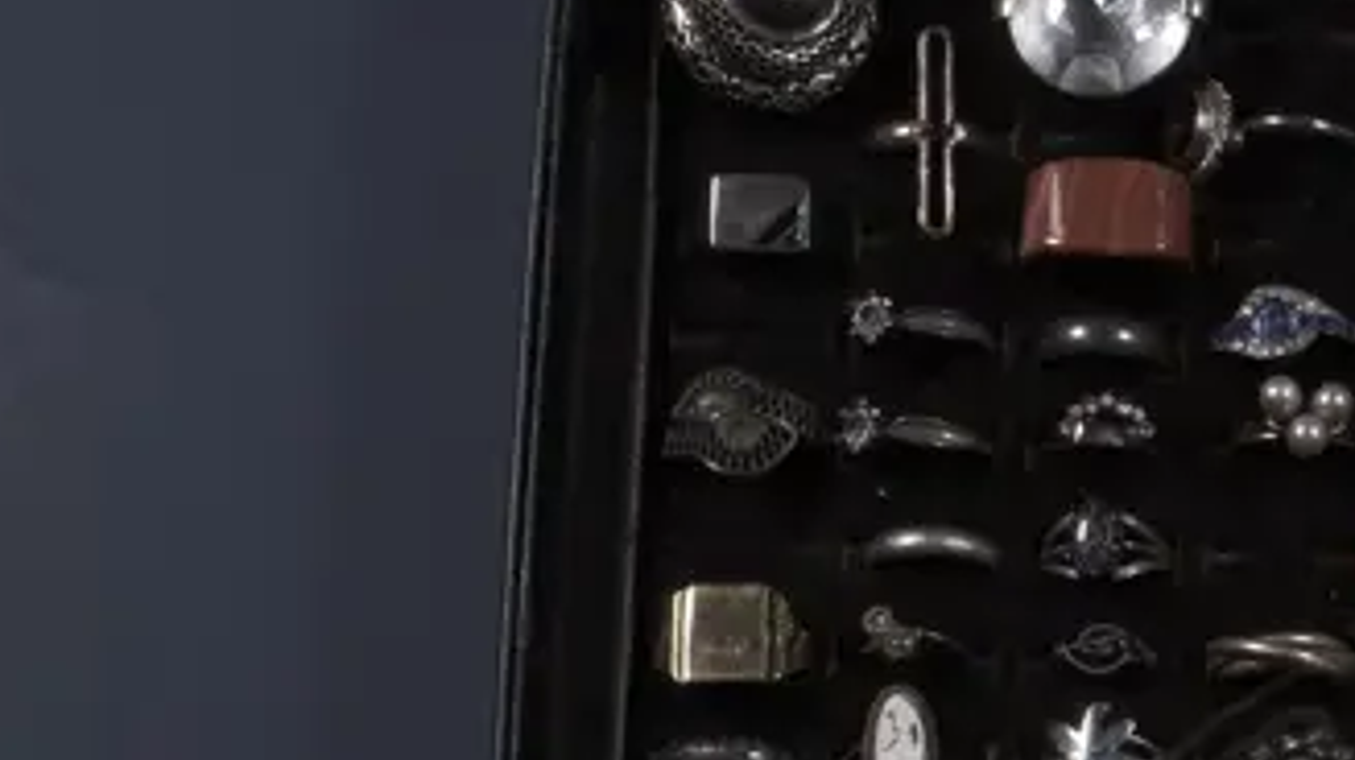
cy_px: 529
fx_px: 5170
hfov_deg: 14.5
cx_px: 1619
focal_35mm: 144
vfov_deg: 8.4
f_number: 16
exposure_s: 1/125
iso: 1250
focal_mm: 29.2
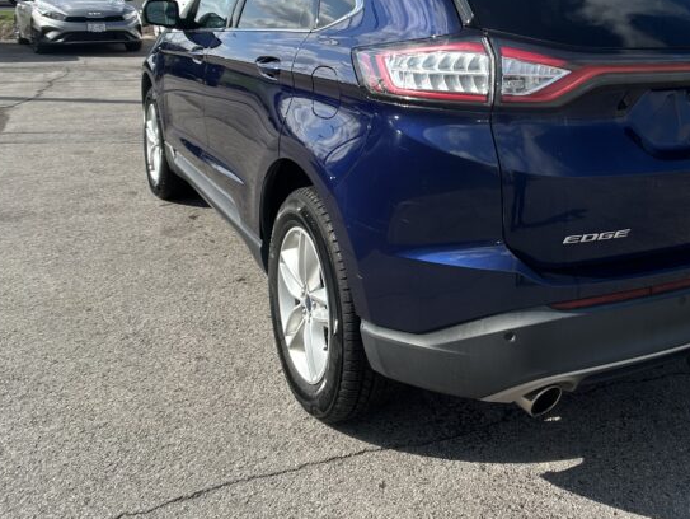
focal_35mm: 49
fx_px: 977
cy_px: 95
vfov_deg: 29.0
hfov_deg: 38.2
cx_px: 490
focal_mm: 5.7
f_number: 1.5
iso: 50
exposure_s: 1/3704
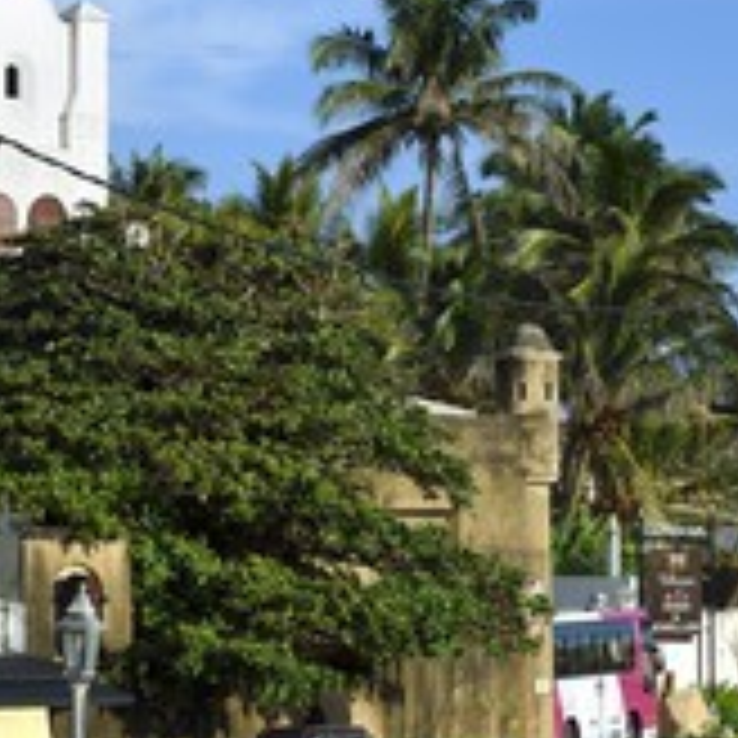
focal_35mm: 207
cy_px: 490
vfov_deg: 8.4
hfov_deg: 8.4
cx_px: 644
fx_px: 4993
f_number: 10
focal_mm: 95
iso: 200
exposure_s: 1/400
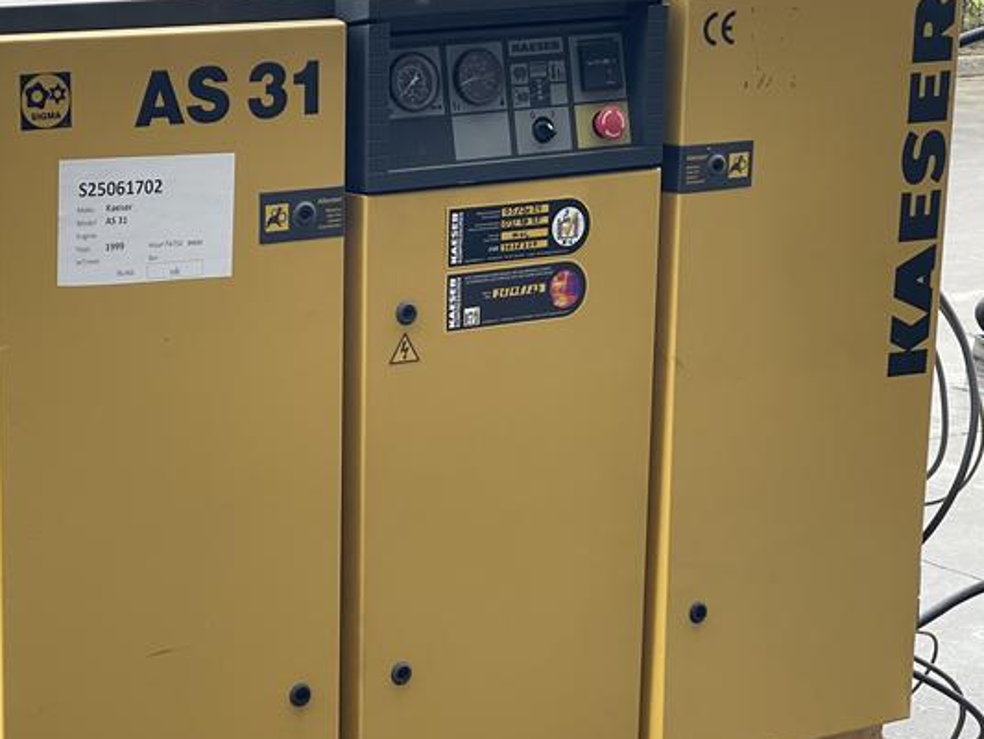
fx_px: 2730
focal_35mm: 96
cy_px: 429
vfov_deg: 15.4
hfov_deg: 20.3
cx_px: 294
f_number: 2.2
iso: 125
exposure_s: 1/99
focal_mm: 7.5
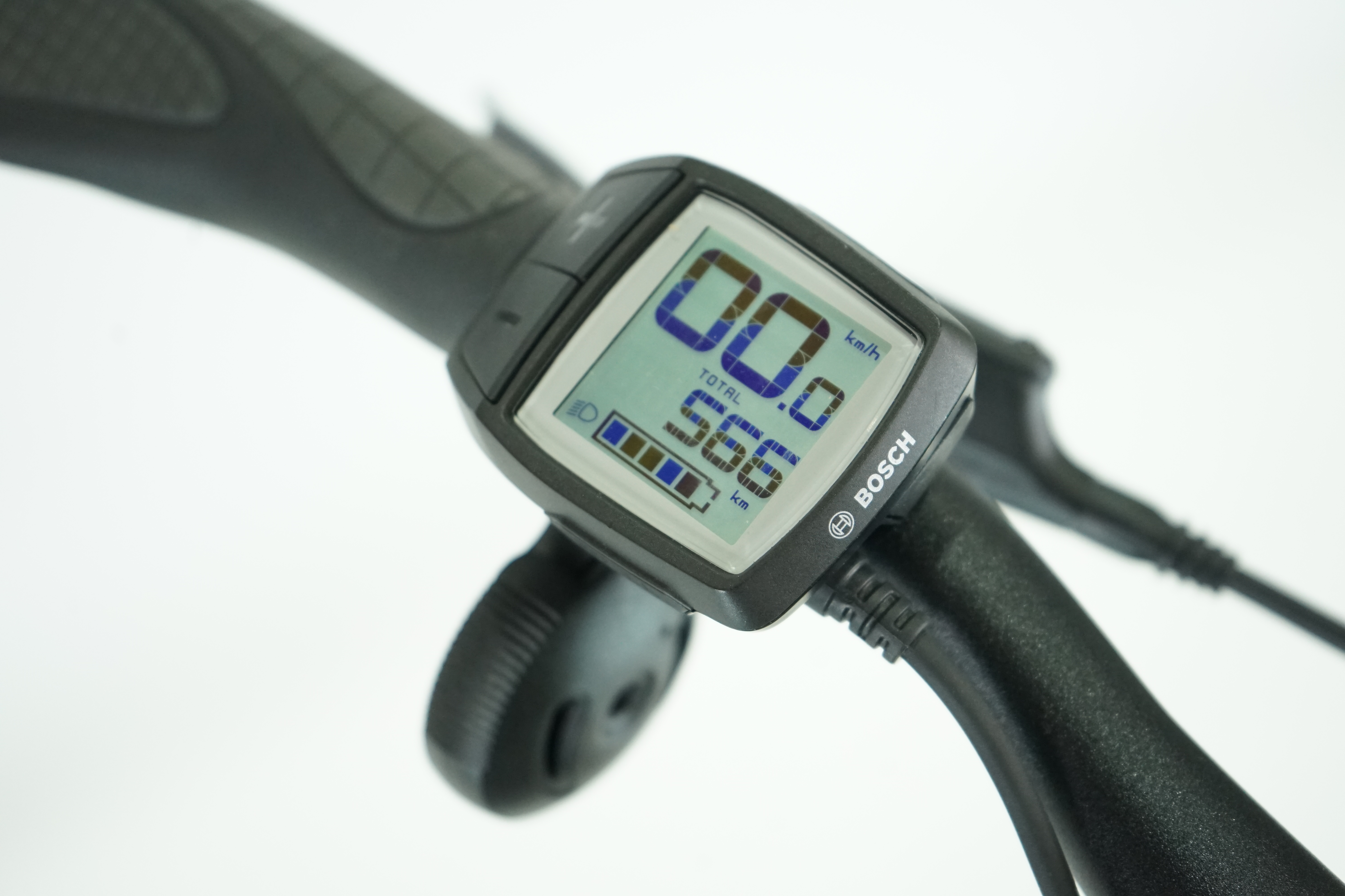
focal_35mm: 59
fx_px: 2204
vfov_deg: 23.0
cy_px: 448
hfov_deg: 33.9
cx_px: 672
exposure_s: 1/200
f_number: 5
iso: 2500
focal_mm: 59
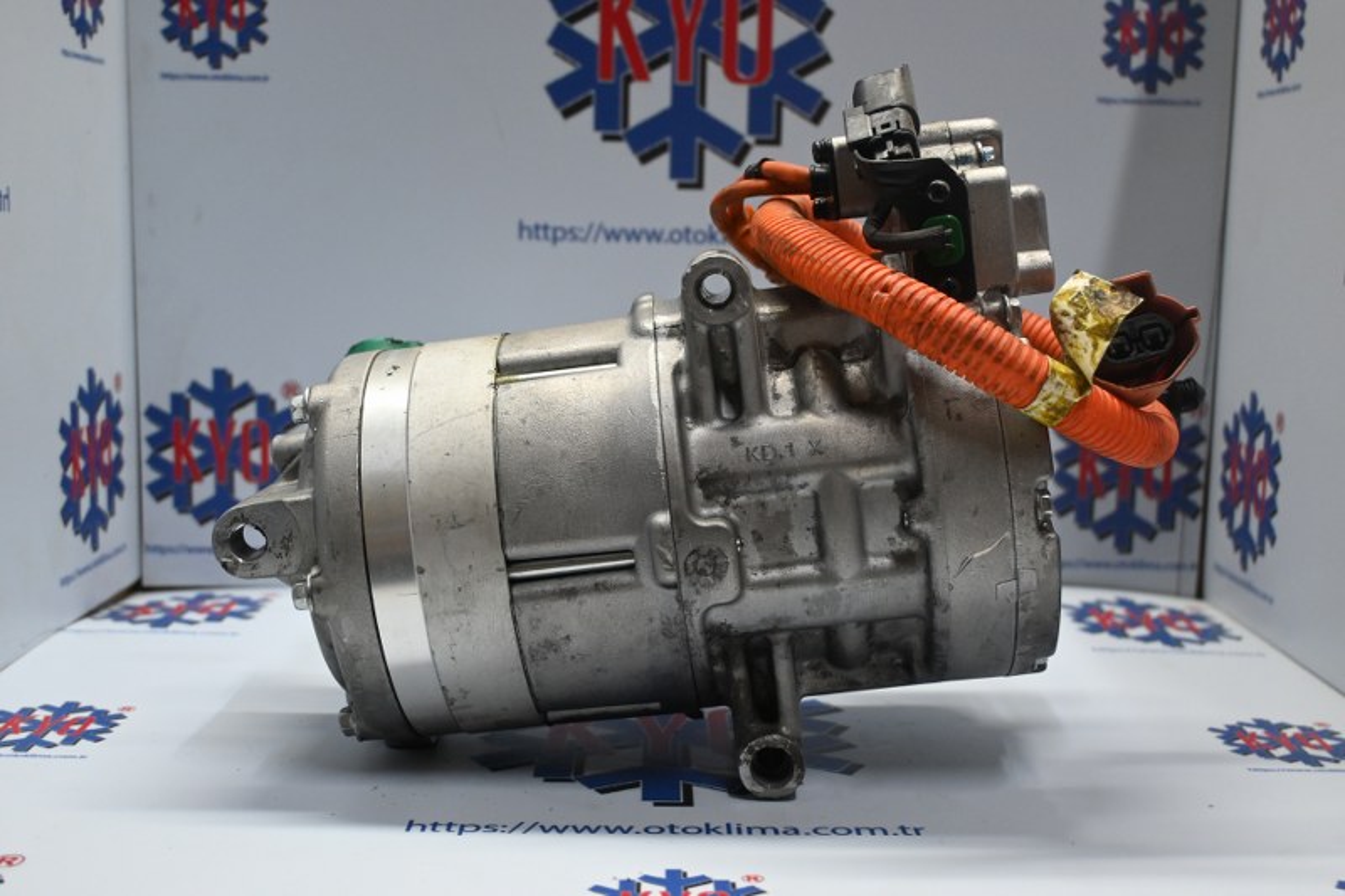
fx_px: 1541
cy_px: 448
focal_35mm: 41
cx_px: 672
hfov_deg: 47.2
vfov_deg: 32.4
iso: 1250
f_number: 4.5
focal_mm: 27.5
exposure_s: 1/125
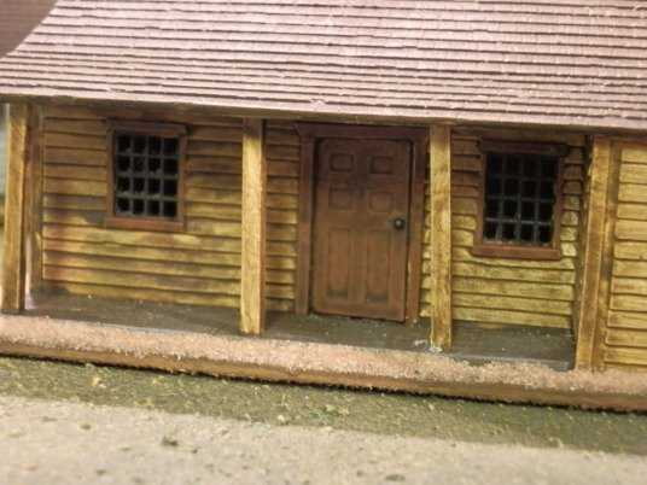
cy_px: 242
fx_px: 1140
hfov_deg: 31.7
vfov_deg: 24.0
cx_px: 324
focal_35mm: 61
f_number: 3.7
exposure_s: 1/6
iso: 400
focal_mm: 10.99
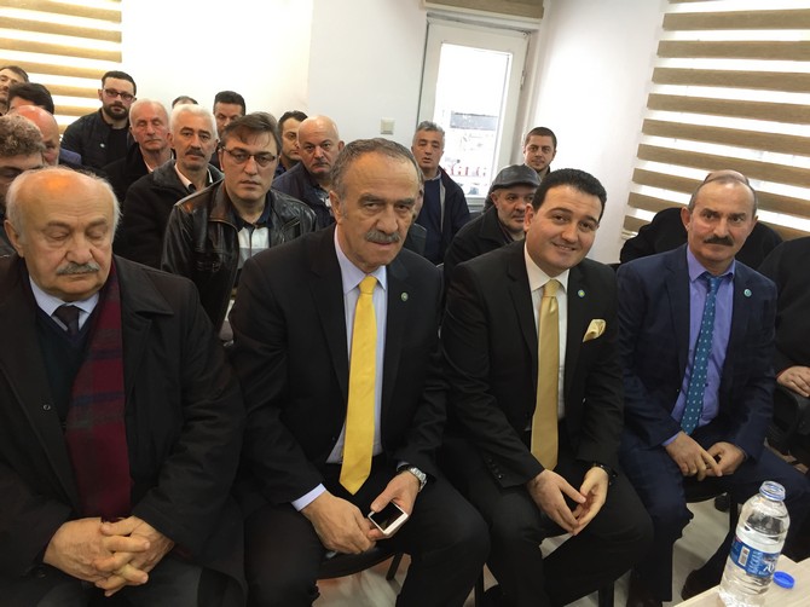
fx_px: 678
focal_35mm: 29
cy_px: 304
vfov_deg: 48.2
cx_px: 405
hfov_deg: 61.7
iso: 125
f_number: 2.2
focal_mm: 4.15
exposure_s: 1/33
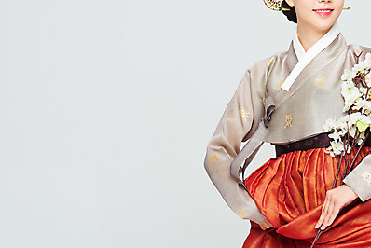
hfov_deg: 10.9
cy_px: 90
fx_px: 1939
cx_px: 266
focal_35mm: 188
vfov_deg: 7.3
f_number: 11
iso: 100
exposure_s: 1/125
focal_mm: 125
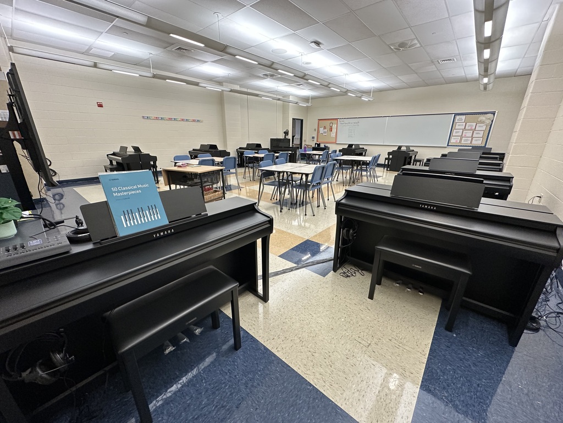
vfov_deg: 85.7
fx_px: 228
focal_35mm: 14
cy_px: 212
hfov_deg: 102.1
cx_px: 282
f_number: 2.2
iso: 250
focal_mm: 2.22
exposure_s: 1/120
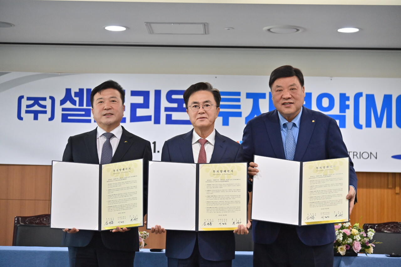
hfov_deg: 23.6
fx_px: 958
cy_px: 134
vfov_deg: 15.9
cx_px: 200
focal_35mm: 86
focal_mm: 86
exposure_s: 1/200
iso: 2000
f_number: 4
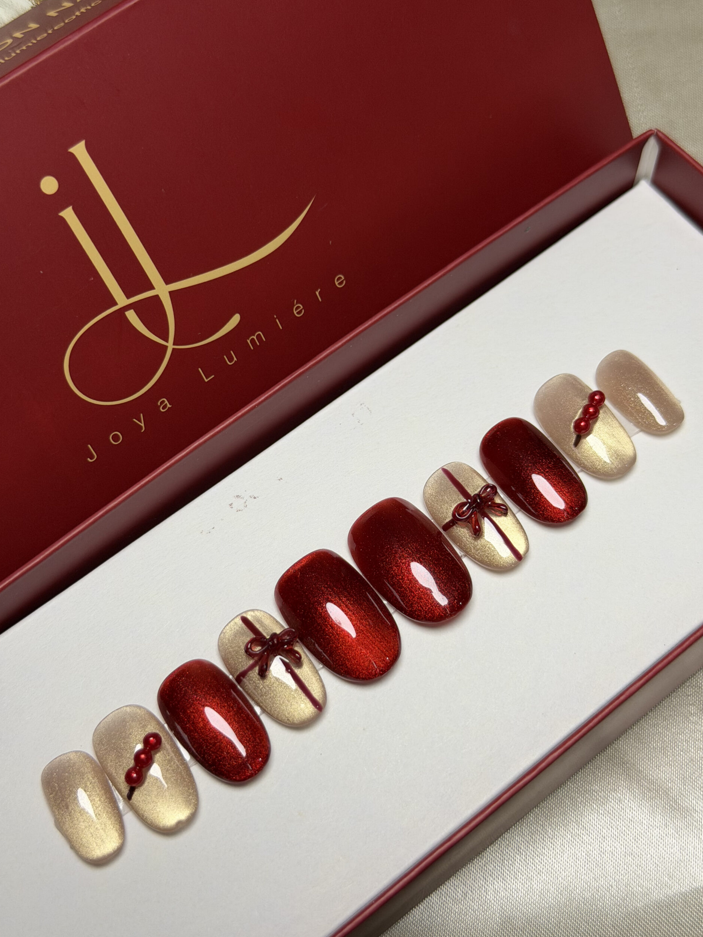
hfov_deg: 29.7
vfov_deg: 38.9
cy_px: 468
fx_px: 1327
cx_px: 348
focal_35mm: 49
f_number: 1.78
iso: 100
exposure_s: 1/97
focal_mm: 6.76
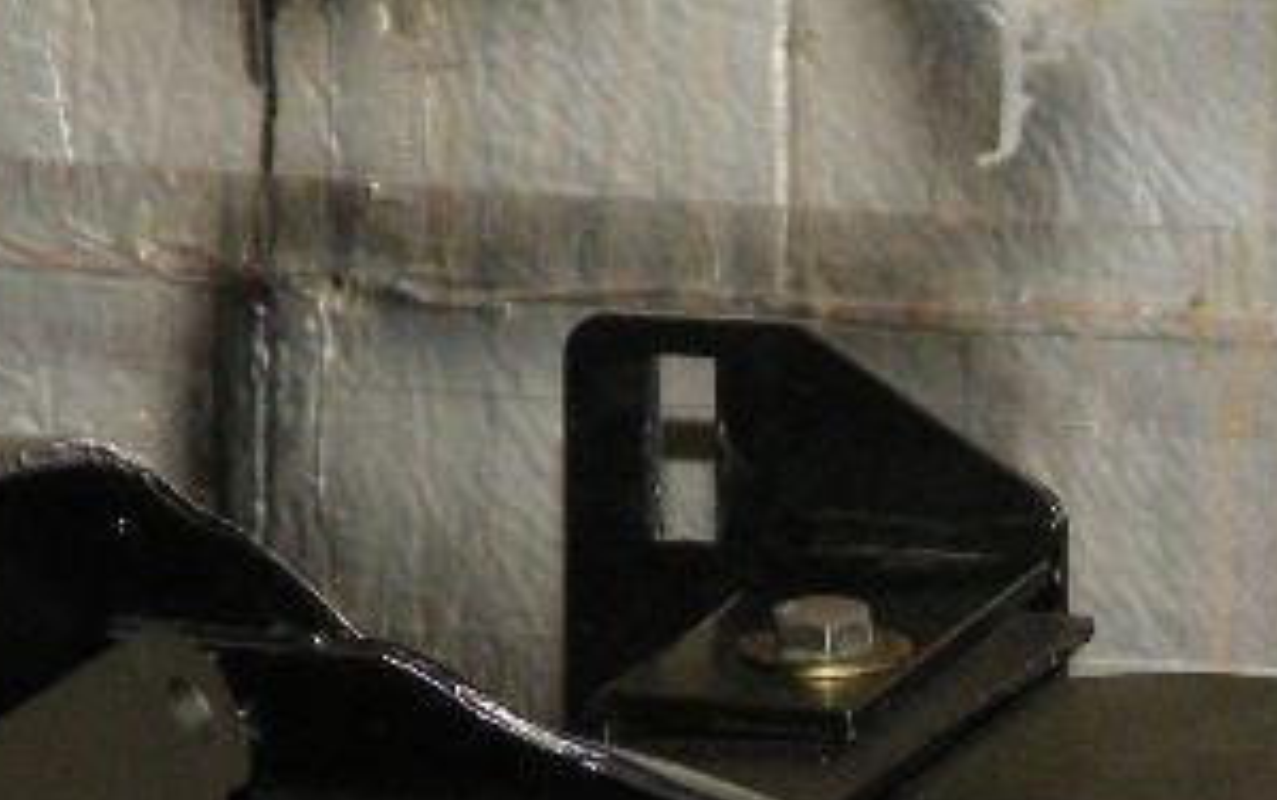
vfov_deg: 2.8
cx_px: 1230
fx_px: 16230
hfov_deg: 4.5
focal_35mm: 466
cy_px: 1323
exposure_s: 1/60
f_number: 4.5
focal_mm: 22.9
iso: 240
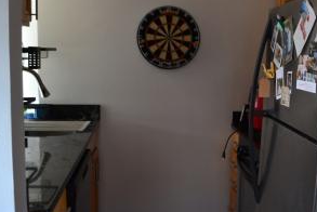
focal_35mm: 46
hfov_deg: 41.5
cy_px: 91
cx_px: 237
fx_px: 405
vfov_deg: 29.3
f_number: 3.8
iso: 400
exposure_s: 1/50
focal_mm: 20
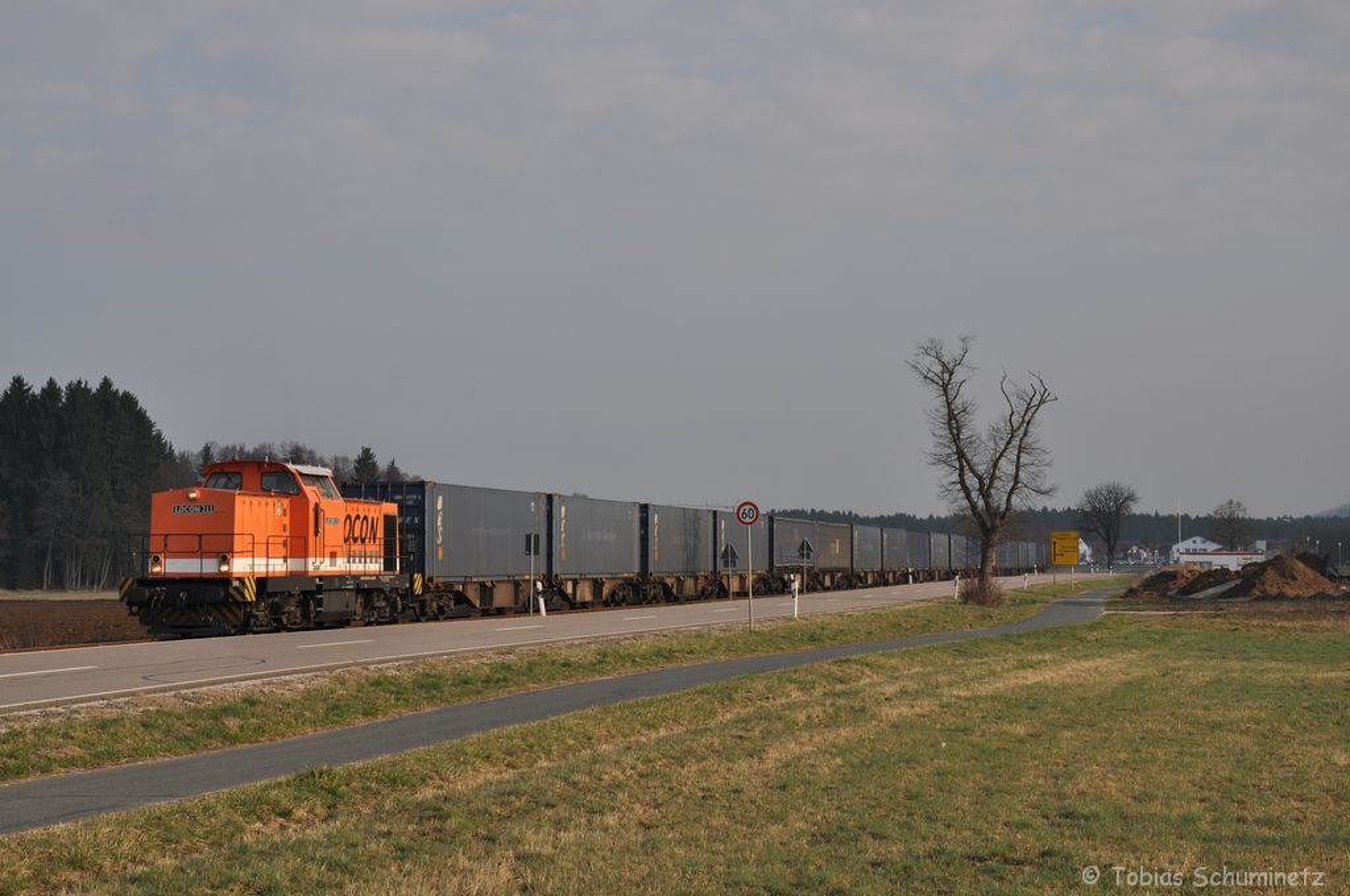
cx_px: 675
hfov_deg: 28.1
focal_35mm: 72
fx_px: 2697
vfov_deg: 18.9
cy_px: 448
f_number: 9
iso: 250
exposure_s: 1/500
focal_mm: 48
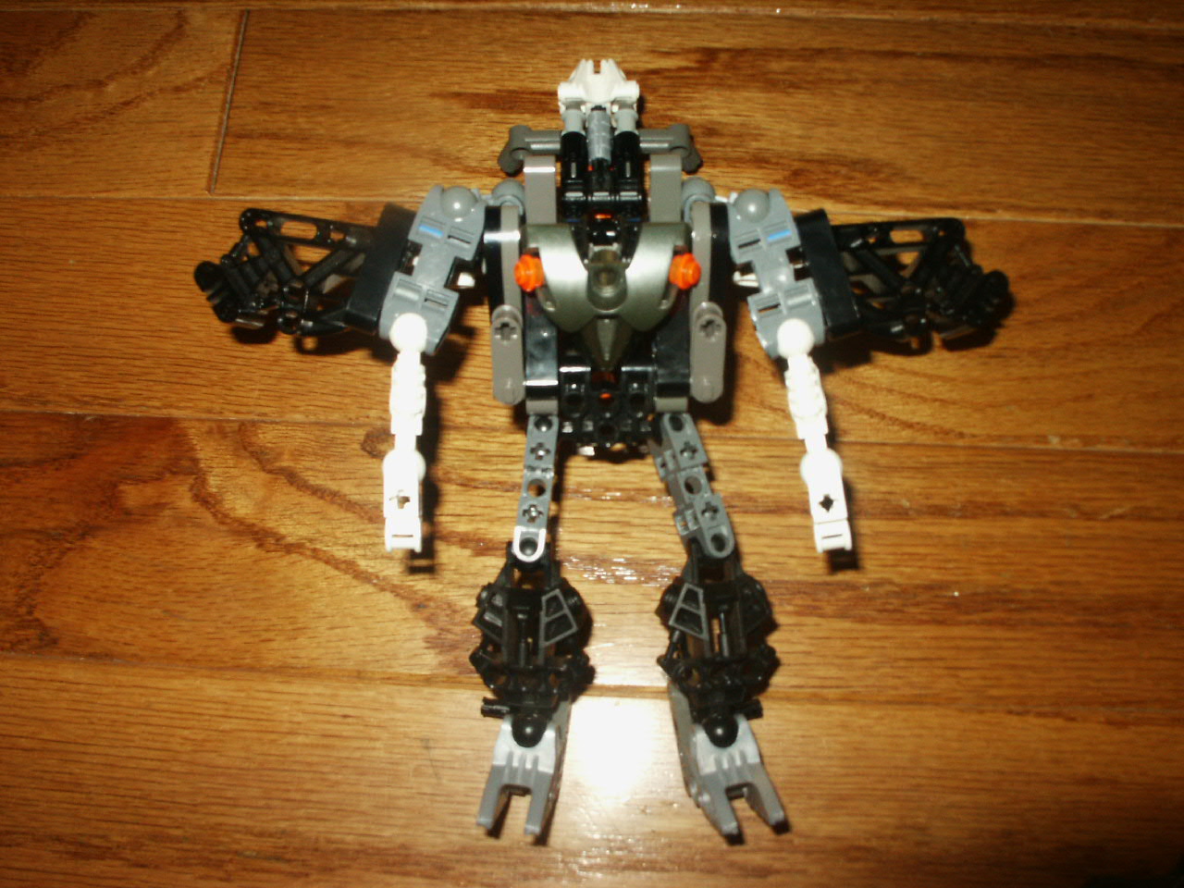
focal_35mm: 35
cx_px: 592
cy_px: 444
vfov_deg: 40.7
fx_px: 1197
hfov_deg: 52.6
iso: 200
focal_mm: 7.18
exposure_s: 1/45
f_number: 6.7
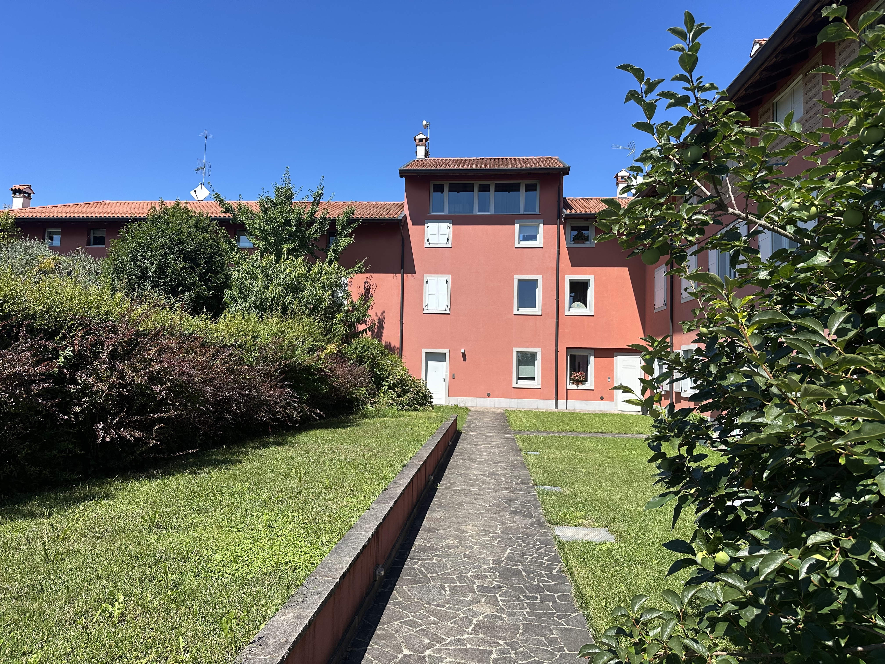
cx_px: 442
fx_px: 614
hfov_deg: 71.6
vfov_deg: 56.8
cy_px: 332
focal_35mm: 24
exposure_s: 1/3058
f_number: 1.78
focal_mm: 6.86
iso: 80
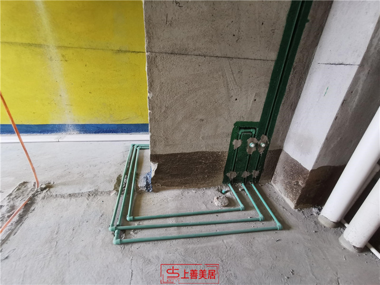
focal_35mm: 16
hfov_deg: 94.5
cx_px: 190
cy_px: 142
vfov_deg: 78.1
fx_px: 176
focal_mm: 2.35
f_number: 2.2
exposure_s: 1/30
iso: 320
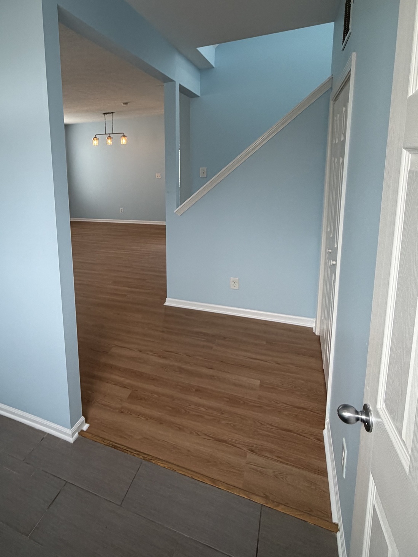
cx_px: 116
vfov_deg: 75.6
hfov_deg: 58.6
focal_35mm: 22
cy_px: 227
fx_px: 354
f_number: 2.2
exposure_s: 1/120
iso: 250
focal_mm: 2.22
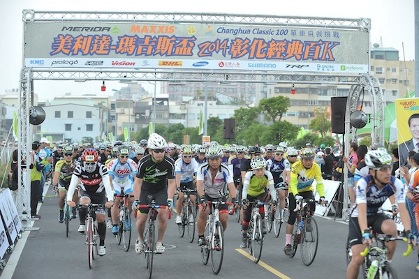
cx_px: 210
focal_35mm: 80
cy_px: 140
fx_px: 931
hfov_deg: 25.4
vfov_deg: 17.1
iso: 2800
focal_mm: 80
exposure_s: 1/200
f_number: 4
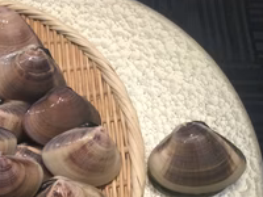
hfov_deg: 29.8
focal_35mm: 62
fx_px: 471
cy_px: 141
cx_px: 25
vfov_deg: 23.5
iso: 100
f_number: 2.4
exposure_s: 1/30
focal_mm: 3.3
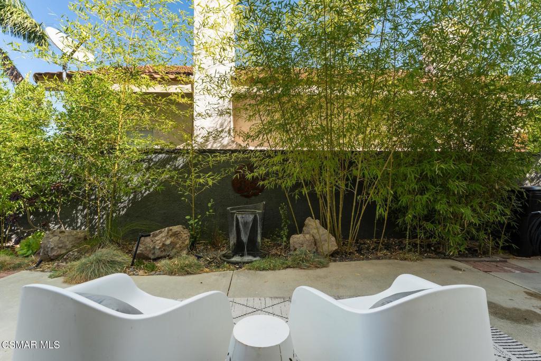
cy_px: 180
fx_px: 252
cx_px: 270
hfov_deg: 93.9
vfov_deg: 71.1
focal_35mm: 17
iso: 125
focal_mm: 16.8
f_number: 8
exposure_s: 1/40
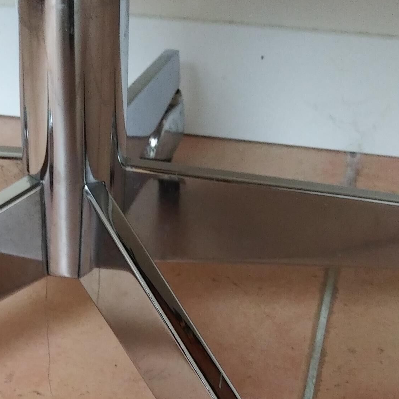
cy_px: 469
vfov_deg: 21.0
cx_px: 35
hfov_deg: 21.9
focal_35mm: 77
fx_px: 1004
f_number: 2
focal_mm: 4.52
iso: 391
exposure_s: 1/60
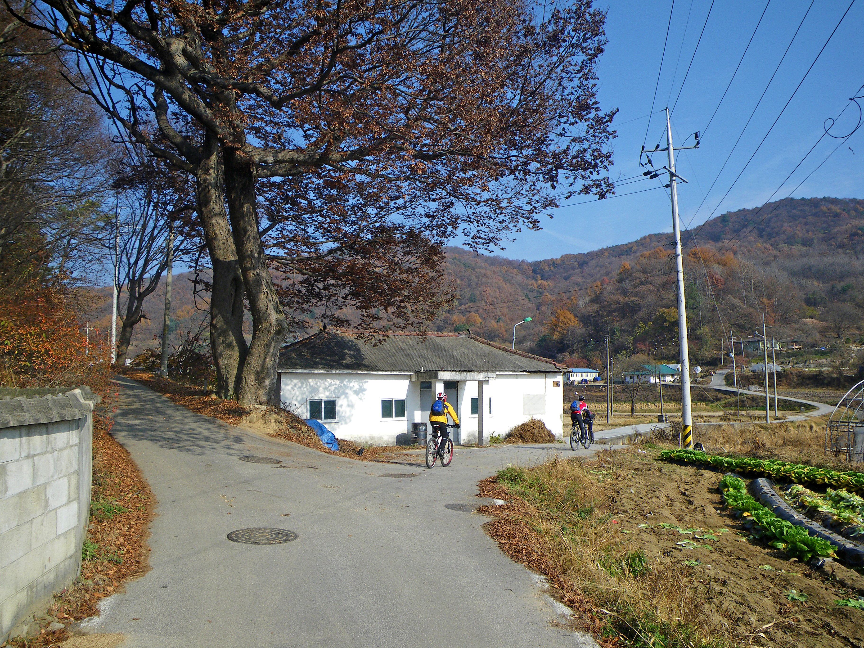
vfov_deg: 49.7
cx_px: 432
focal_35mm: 28
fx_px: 699
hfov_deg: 63.4
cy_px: 324
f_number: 4.2
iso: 50
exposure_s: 1/320
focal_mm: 5
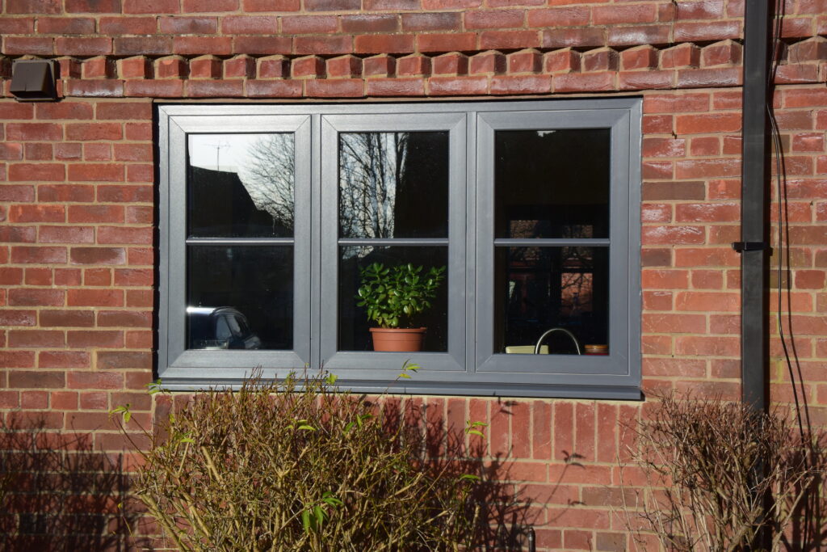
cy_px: 276
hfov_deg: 35.6
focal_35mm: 56
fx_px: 1287
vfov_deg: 24.2
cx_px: 414
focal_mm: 21
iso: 160
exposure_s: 1/640
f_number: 4.8
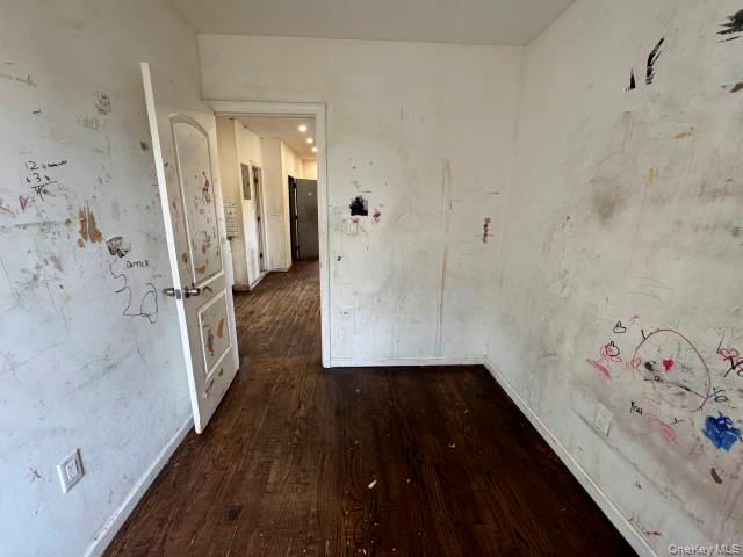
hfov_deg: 102.1
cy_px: 278
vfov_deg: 85.7
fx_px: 300
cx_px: 372
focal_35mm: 14
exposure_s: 1/120
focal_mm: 2.22
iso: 200
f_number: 2.2
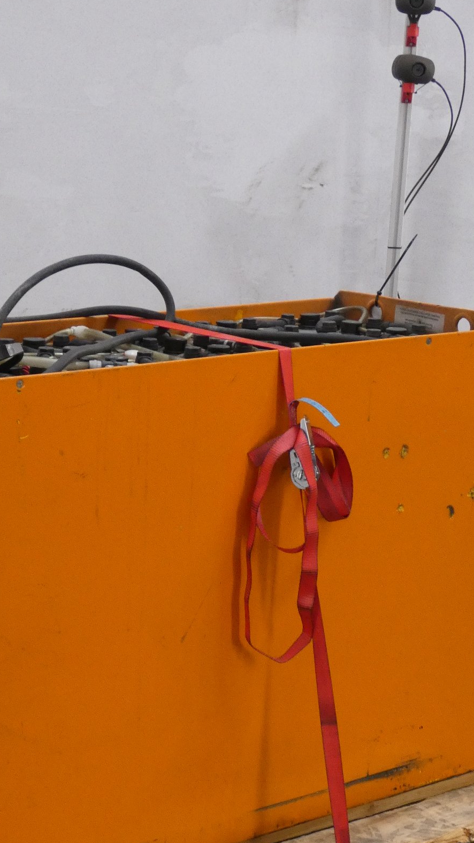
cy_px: 575
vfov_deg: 25.4
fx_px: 1854
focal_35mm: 83
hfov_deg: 14.5
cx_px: 132
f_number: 3.9
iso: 500
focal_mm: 9
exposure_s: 1/80
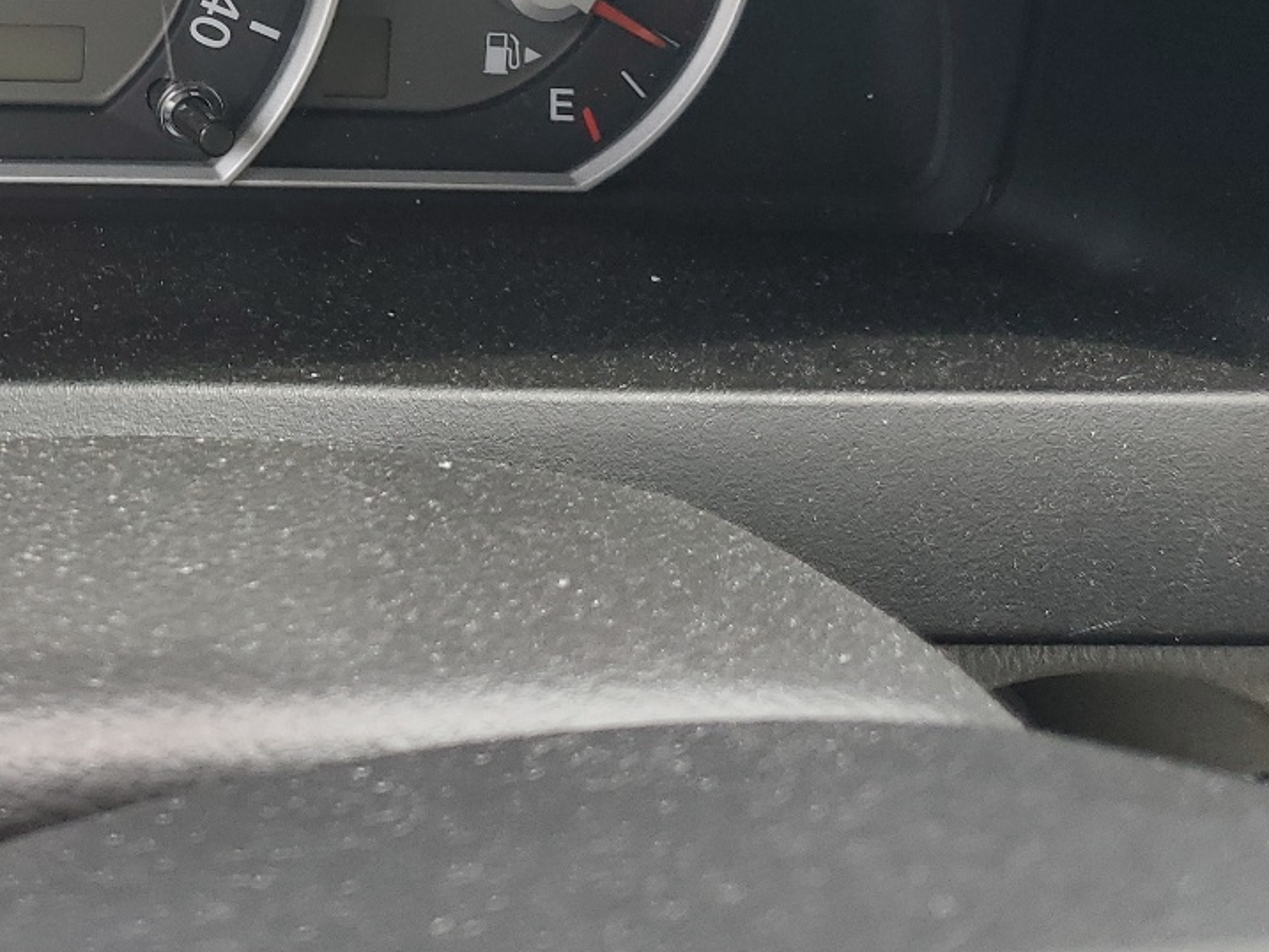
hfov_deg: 31.1
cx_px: 42
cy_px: -30
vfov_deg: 24.0
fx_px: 2127
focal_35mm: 58
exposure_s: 1/122
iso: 50
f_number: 1.5
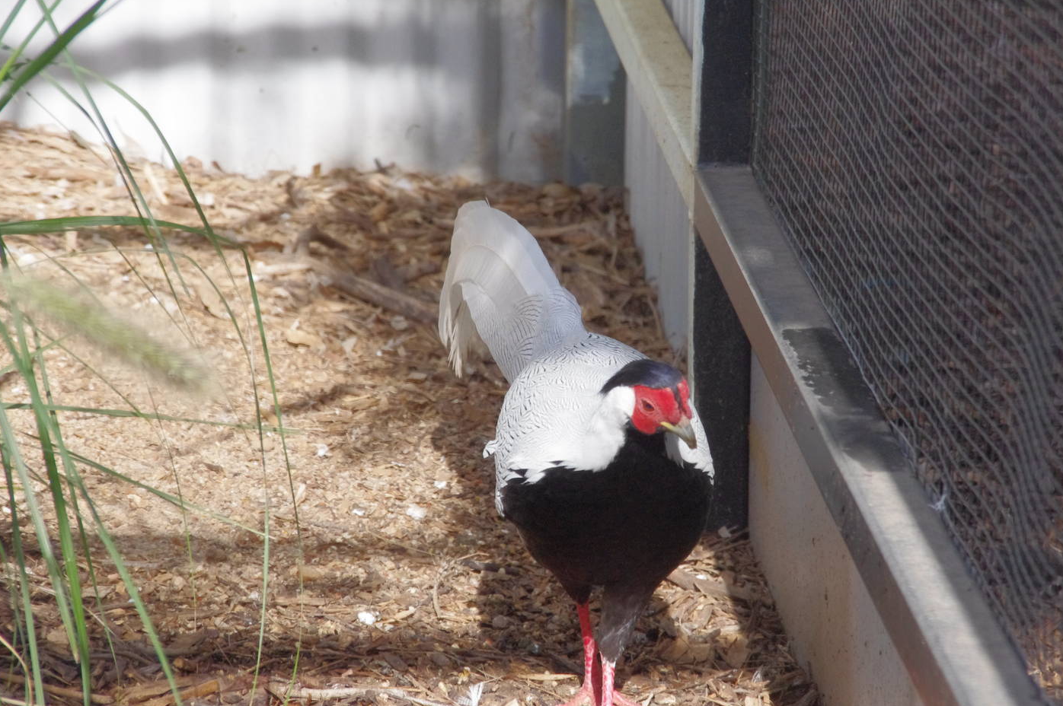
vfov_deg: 6.0
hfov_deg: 9.0
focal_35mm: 228
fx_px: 6726
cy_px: 364
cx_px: 592
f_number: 8
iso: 1600
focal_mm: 133
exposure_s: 1/400
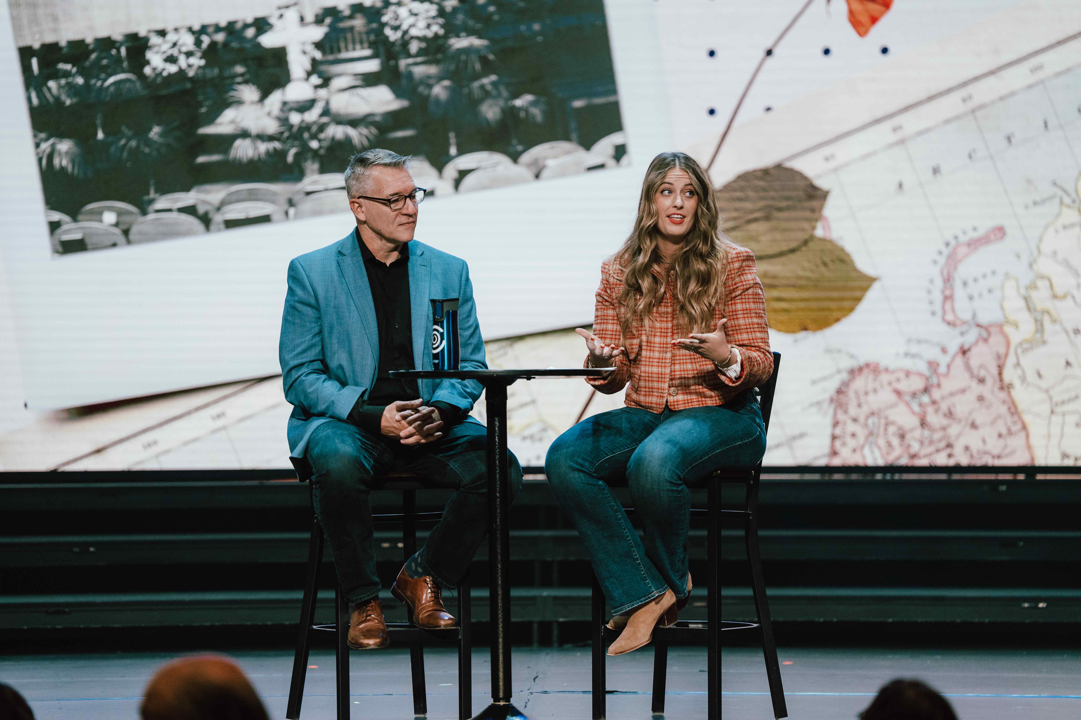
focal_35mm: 160
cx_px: 540
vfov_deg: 8.6
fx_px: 4804
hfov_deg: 12.8
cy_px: 360
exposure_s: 1/400
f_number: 2.8
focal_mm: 160
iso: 1600
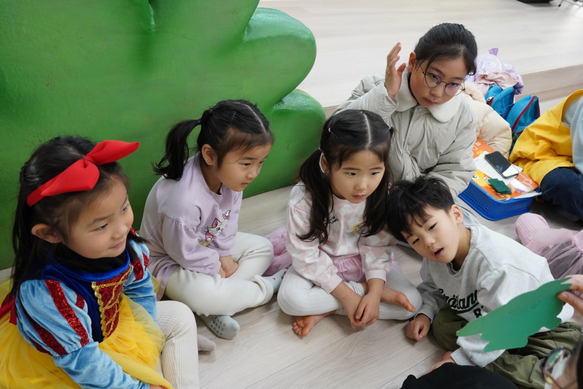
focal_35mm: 32
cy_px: 194
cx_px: 292
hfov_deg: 58.7
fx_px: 518
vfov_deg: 41.1
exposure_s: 1/80
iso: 2500
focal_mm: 32
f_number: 6.3
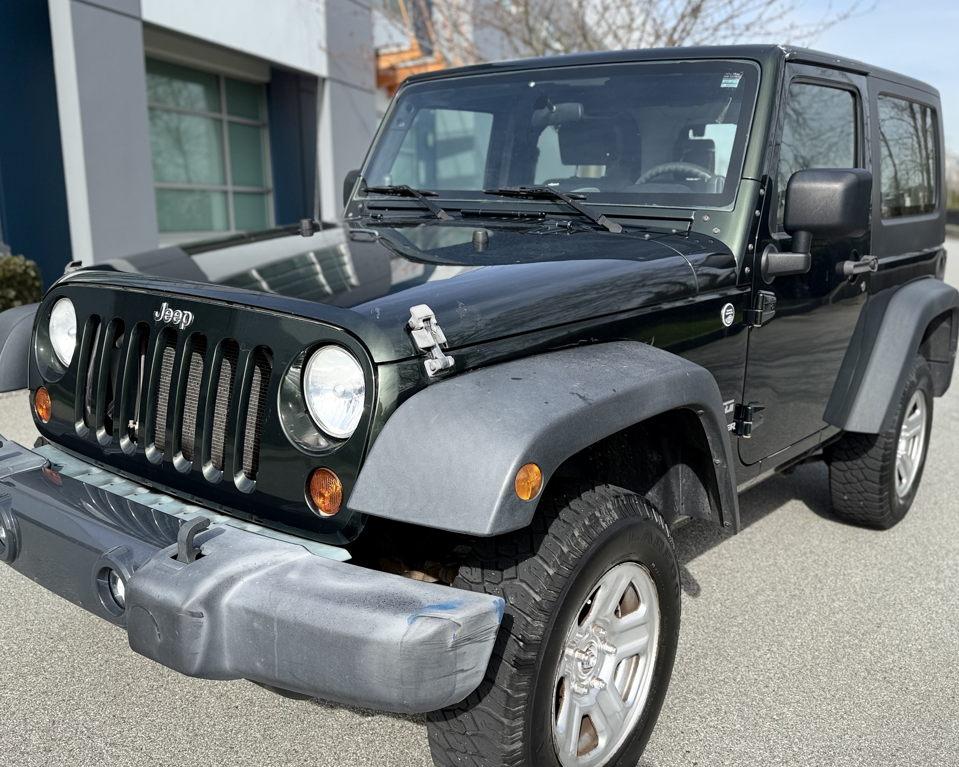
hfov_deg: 55.6
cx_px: 435
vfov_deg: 45.8
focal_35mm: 32
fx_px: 908
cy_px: 381
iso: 80
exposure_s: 1/2370
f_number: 1.78
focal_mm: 6.76
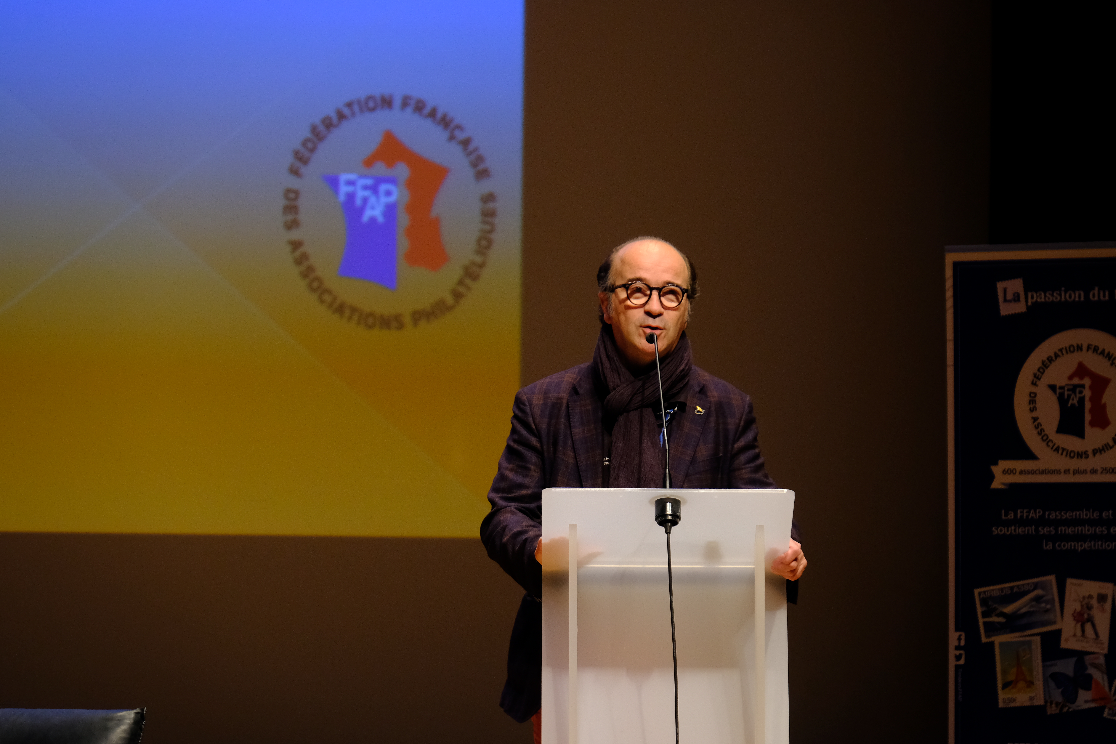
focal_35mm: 184
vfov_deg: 7.5
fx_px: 5704
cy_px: 372
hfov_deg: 11.2
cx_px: 558
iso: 1600
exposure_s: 1/58
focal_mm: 122.6
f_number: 5.6
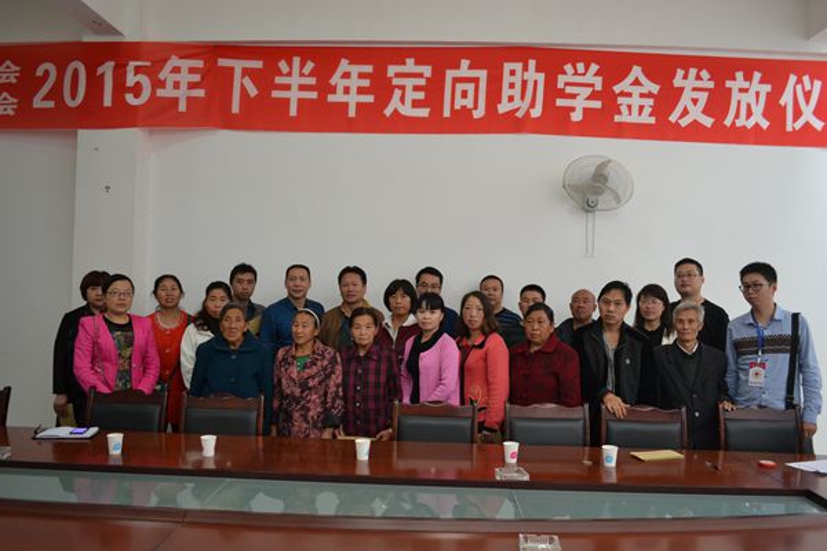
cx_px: 414
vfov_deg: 47.9
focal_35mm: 27
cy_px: 276
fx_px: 620
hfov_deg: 67.4
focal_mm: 18
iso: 1000
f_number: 3.5
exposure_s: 1/30
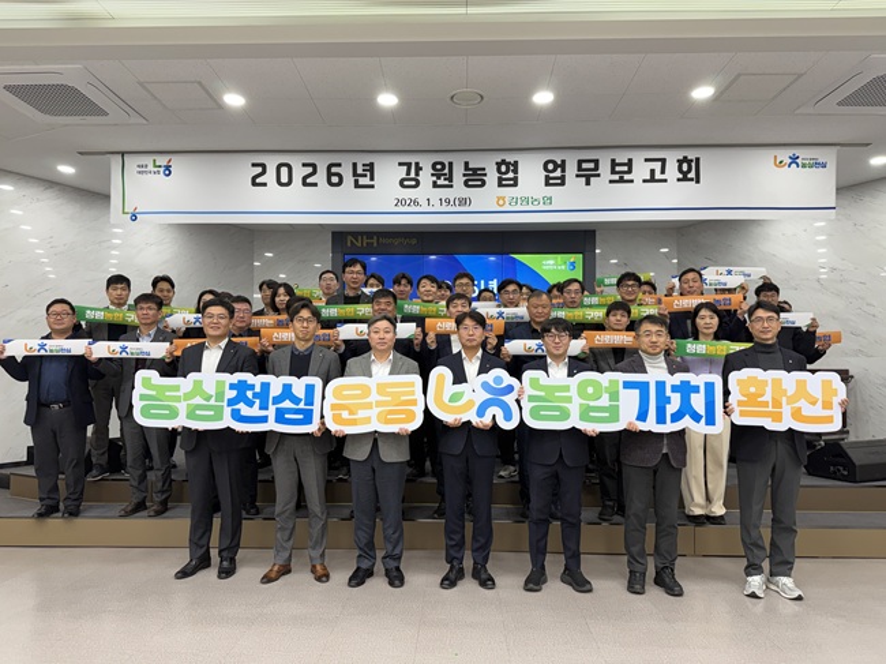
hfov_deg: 71.6
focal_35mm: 24
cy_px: 332
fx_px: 614
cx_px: 443
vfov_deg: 56.8
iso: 125
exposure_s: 1/120
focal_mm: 6.76
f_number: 1.78
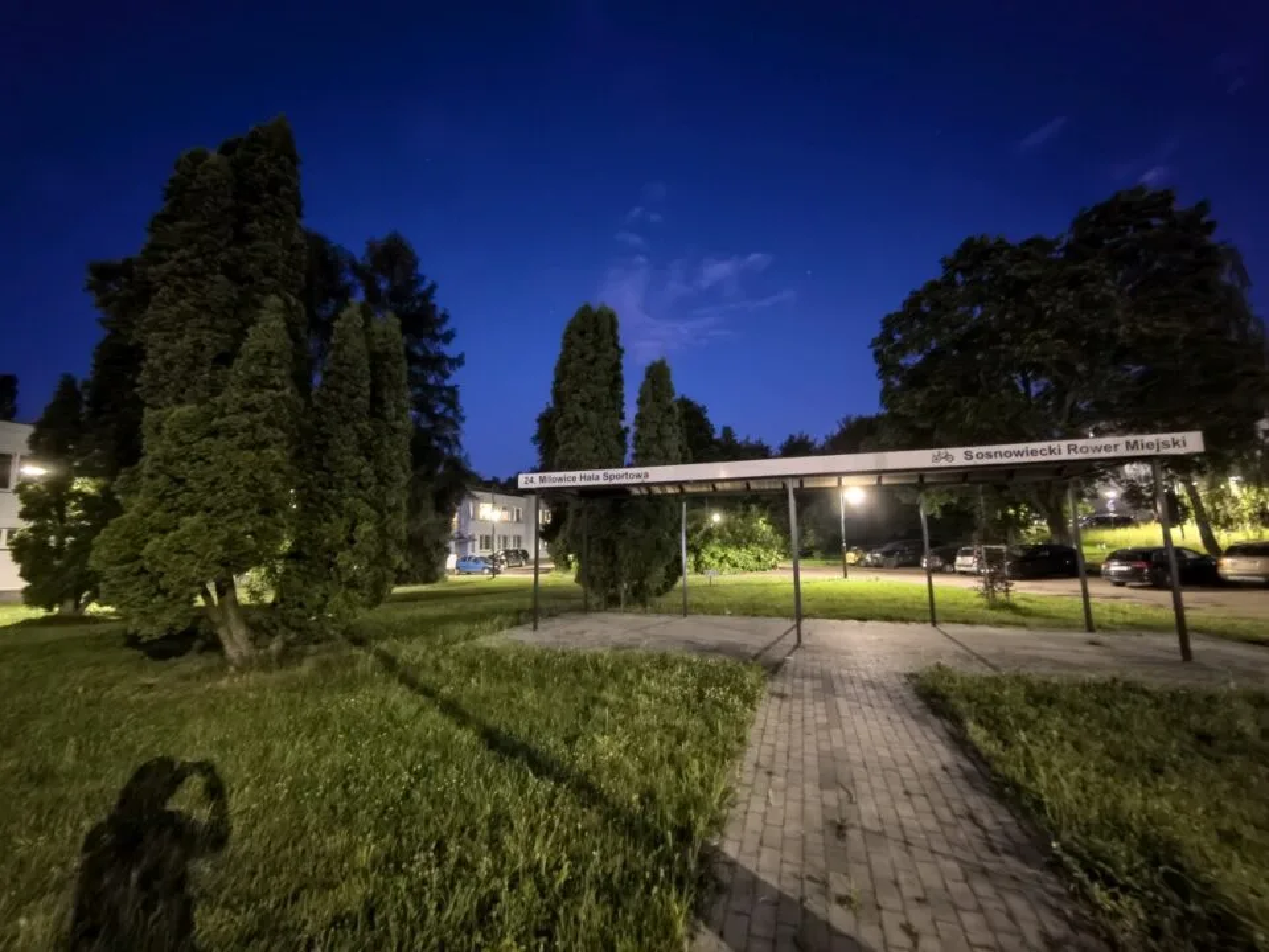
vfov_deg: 89.9
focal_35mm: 13
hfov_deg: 106.2
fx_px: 477
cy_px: 476
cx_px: 634
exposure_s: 1/2.6
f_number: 2.2
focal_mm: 1.95
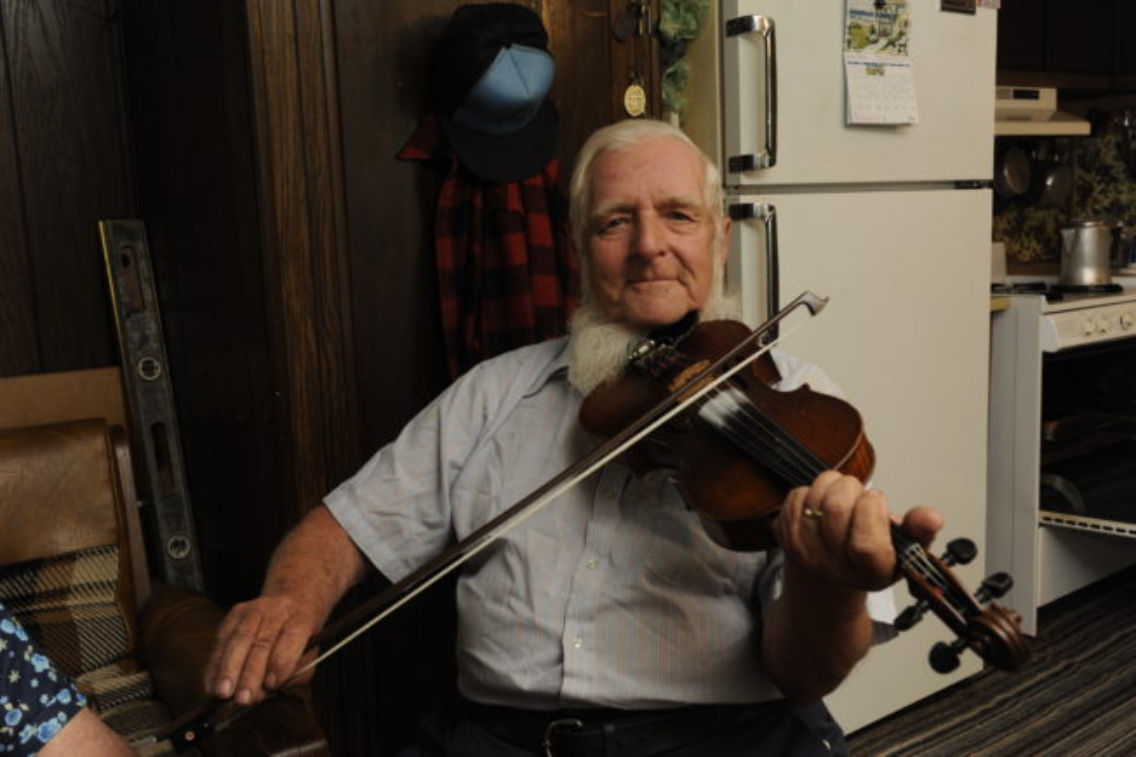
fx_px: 1104
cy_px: 378
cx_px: 568
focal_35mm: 35
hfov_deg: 54.4
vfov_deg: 37.8
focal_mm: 35
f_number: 7.1
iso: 1250
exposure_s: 1/60
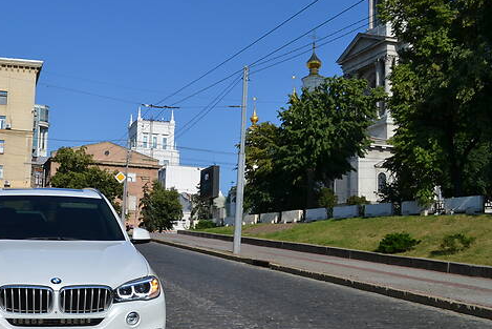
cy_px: 199
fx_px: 629
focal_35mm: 46
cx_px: 124
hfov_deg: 41.5
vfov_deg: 29.2
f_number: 9
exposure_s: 1/320
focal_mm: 18
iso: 100
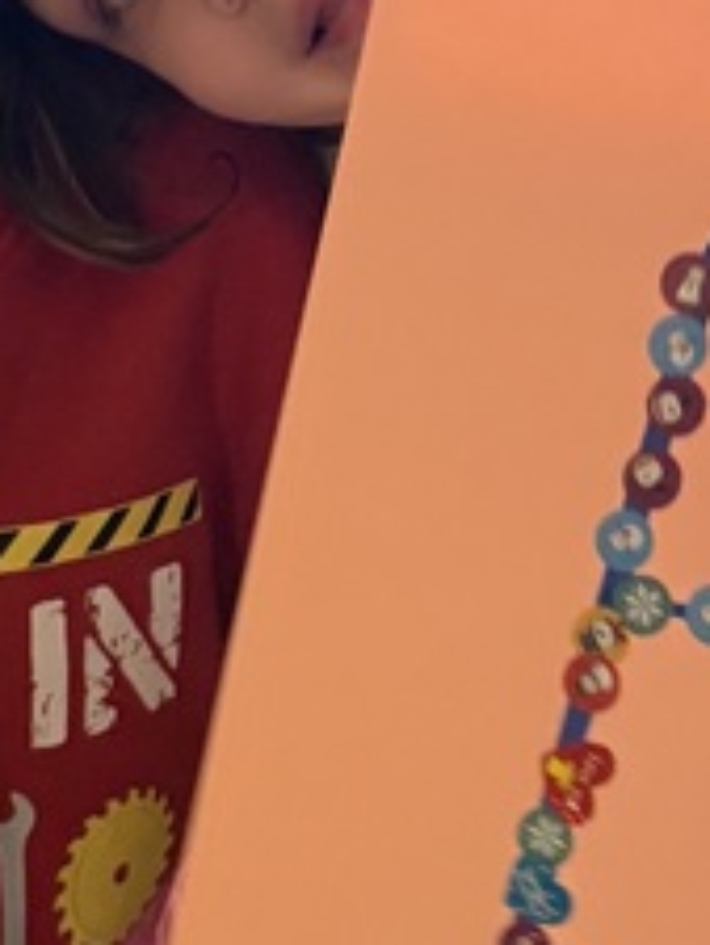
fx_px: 2978
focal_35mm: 109
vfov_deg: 18.0
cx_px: 29
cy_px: 479
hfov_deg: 13.4
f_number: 1.78
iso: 800
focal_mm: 6.76
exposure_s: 1/40
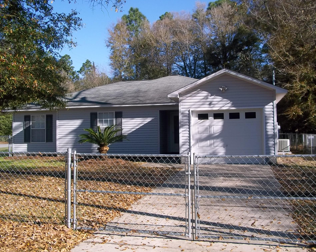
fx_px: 355
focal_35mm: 38
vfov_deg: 39.2
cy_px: 126
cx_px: 157
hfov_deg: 47.9
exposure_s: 1/125
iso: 80
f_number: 8
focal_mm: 6.5
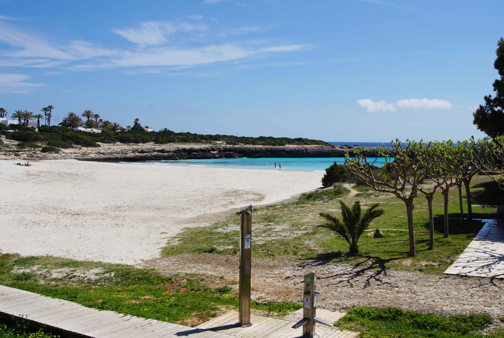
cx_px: 252
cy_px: 169
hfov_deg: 53.1
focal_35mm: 36
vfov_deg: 37.0
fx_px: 505
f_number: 11
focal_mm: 24
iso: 100
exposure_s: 1/250
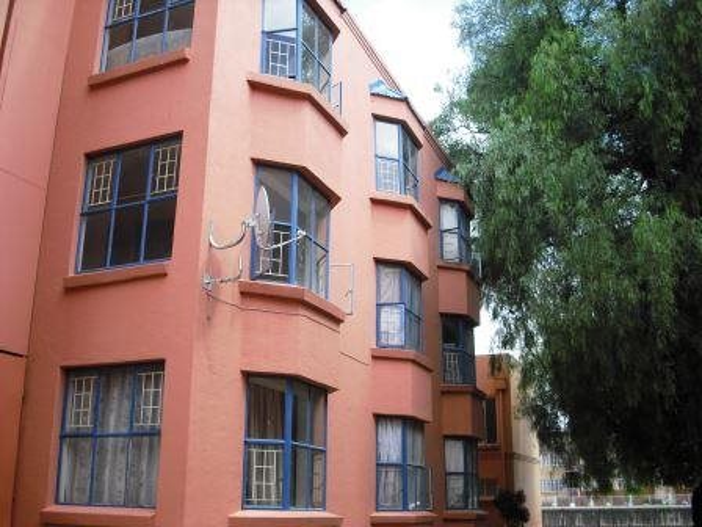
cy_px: 264
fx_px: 771
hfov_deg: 49.0
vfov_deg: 37.7
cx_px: 351
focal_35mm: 38
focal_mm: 6.2
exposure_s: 1/80
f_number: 5.6
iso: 64
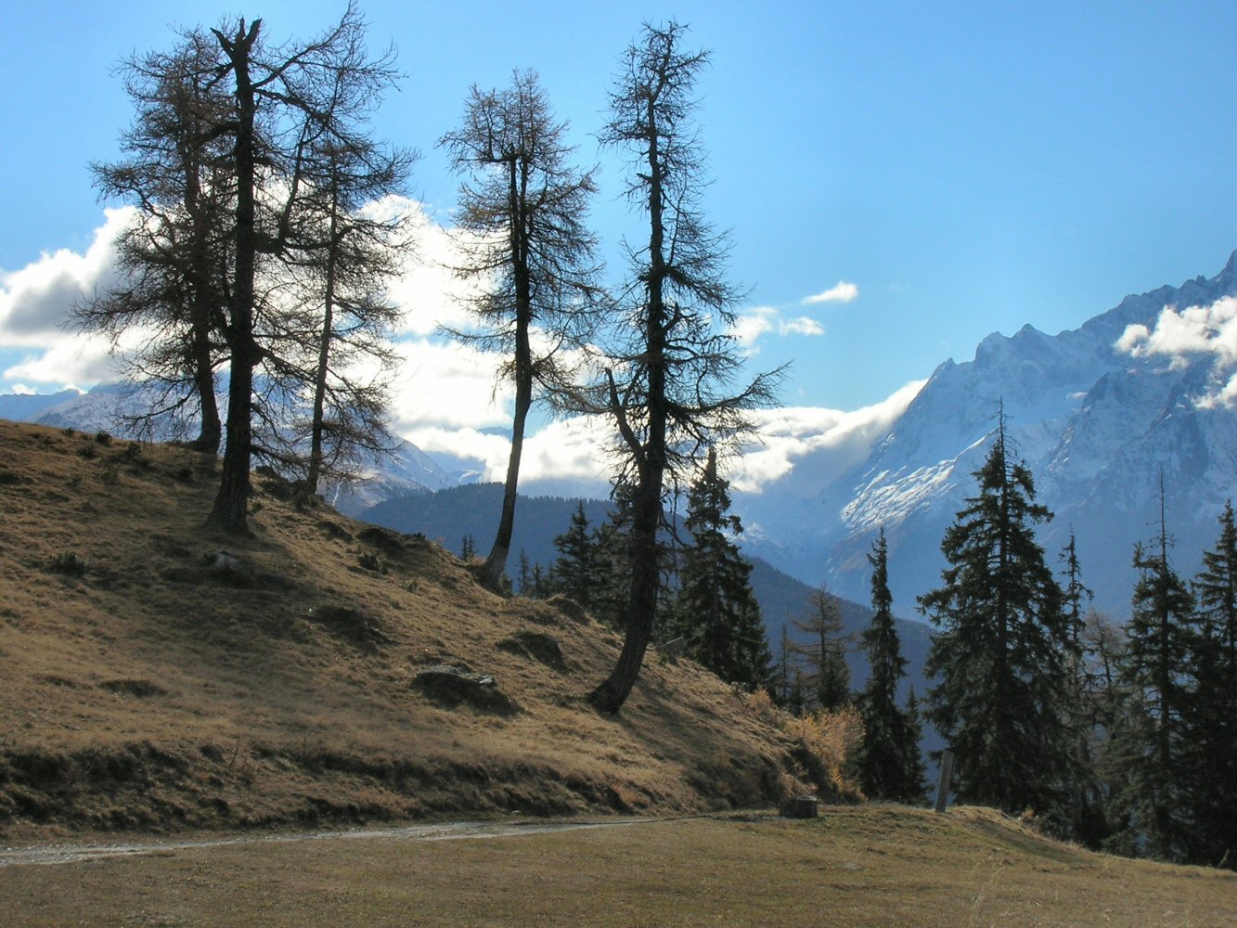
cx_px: 618
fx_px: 2645
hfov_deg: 26.3
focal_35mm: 74
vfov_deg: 19.9
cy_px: 464
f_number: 6.7
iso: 50
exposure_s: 1/382
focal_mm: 12.3
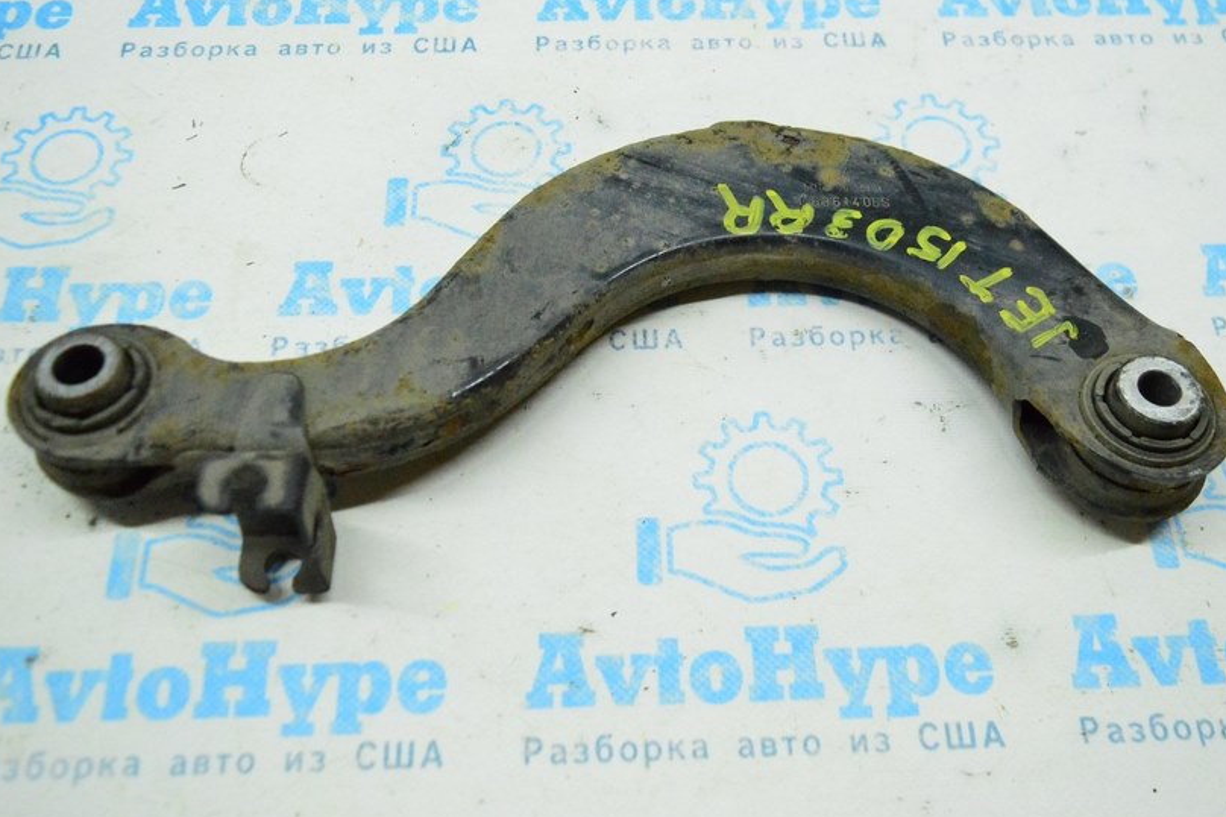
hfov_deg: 50.7
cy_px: 323
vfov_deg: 34.9
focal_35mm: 38
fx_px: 1294
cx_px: 628
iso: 6400
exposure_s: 1/800
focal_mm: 20
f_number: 4
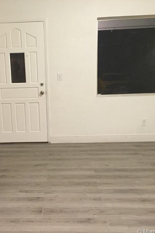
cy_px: 117
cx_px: 45
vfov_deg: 47.4
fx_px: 265
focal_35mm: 41
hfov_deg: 32.2
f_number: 2.2
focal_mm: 4.15
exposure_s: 1/17
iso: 250
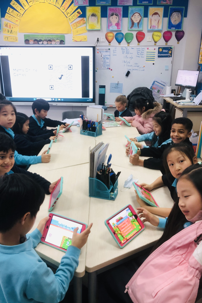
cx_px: 94
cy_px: 153
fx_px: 253
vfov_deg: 61.9
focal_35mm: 30
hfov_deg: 43.6
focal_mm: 4
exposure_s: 1/50
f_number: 1.8
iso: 100
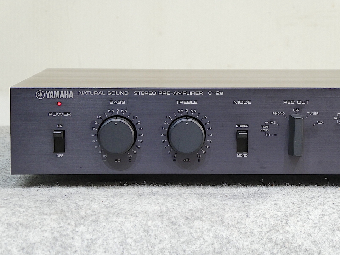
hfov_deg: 13.8
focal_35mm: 143
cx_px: 170
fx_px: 1405
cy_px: 128
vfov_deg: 10.4
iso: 200
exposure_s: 1/8
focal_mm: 25.6
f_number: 5.4
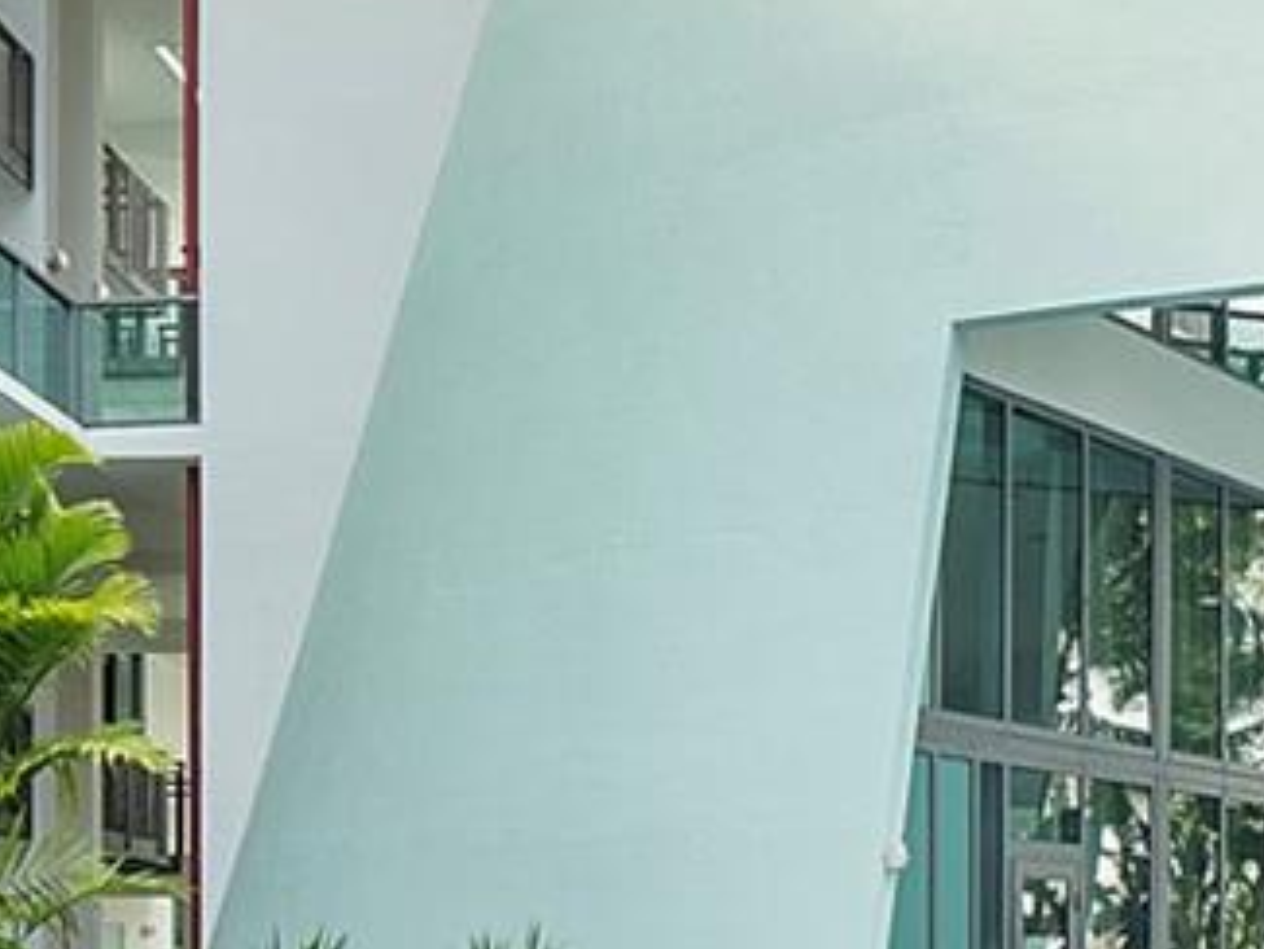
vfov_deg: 19.9
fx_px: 2594
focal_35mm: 71
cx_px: 653
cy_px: 1035
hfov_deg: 27.4
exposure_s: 1/100
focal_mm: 10
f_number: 10
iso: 200
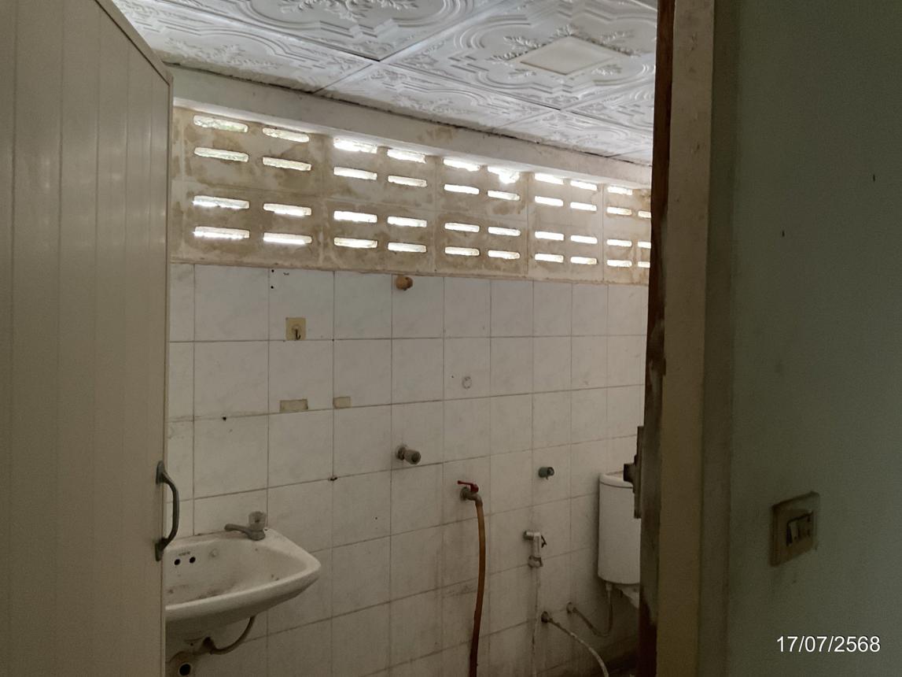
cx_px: 451
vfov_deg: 48.2
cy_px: 338
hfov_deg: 61.7
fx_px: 756
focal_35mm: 29
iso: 250
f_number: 1.8
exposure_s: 1/25
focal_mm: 3
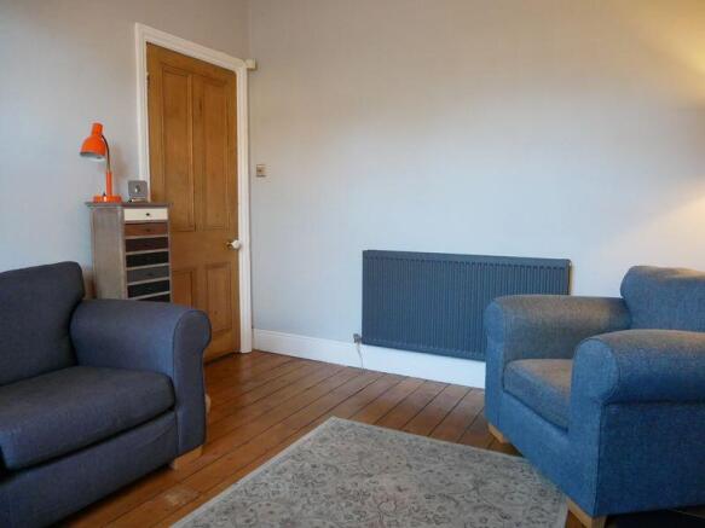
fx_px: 489
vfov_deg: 56.8
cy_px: 264
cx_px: 352
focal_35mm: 24
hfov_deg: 71.6
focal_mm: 12
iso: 3200
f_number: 3.5
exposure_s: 1/60
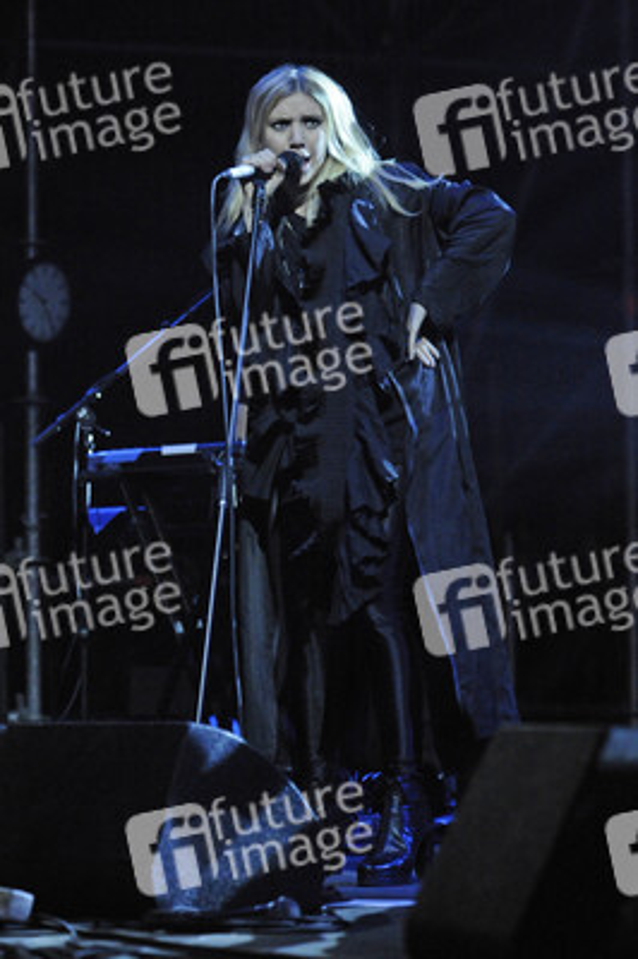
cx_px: 319
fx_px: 3675
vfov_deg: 14.9
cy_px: 480
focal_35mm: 138
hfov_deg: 9.9
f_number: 3.2
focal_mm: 92
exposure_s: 1/320
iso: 3200
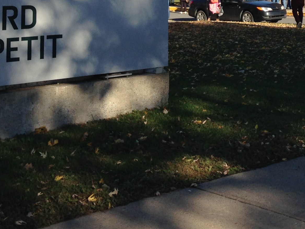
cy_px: -38
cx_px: 255
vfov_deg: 15.5
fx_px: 811
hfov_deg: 21.0
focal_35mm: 92
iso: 50
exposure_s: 1/1043
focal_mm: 4.12
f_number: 2.4
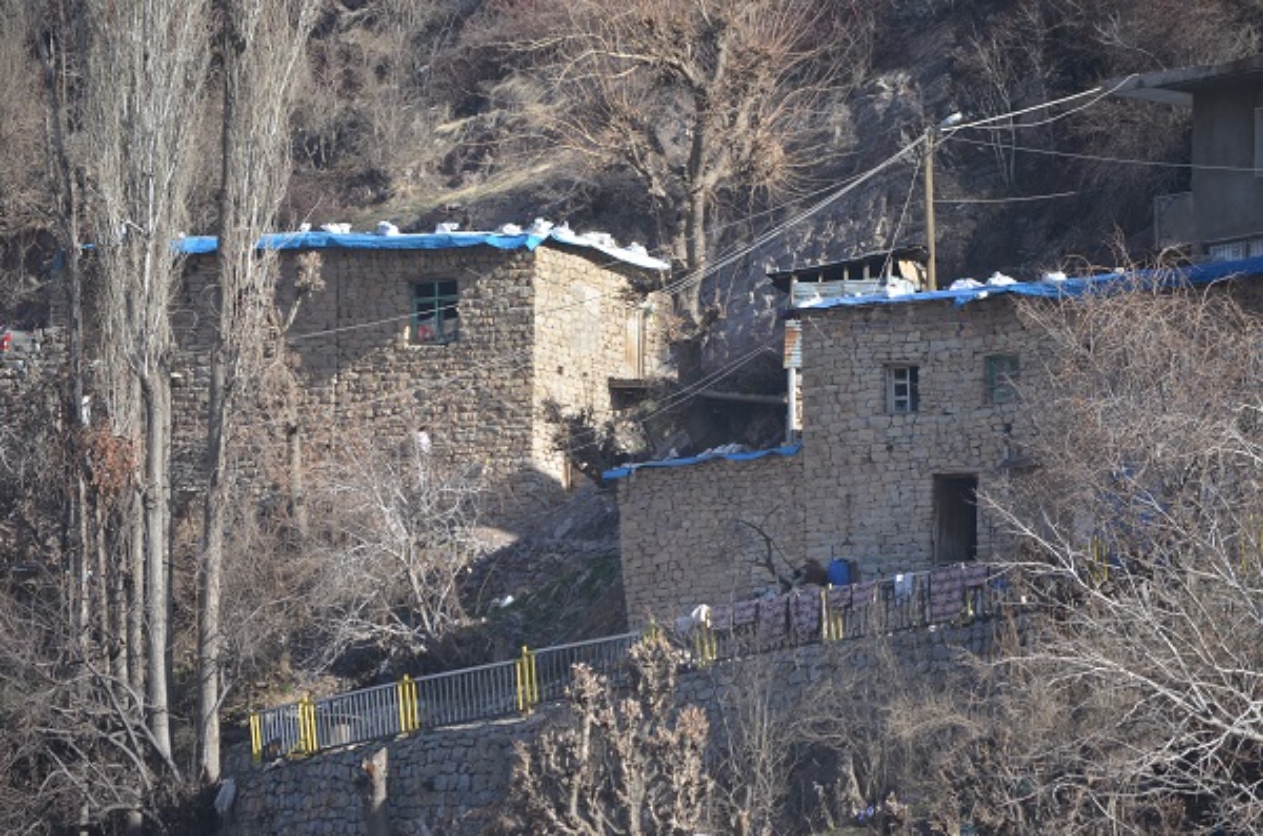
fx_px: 9450
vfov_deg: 5.1
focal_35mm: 270
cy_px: 418
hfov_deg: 7.6
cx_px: 632
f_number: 5.6
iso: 220
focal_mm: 180
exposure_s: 1/500
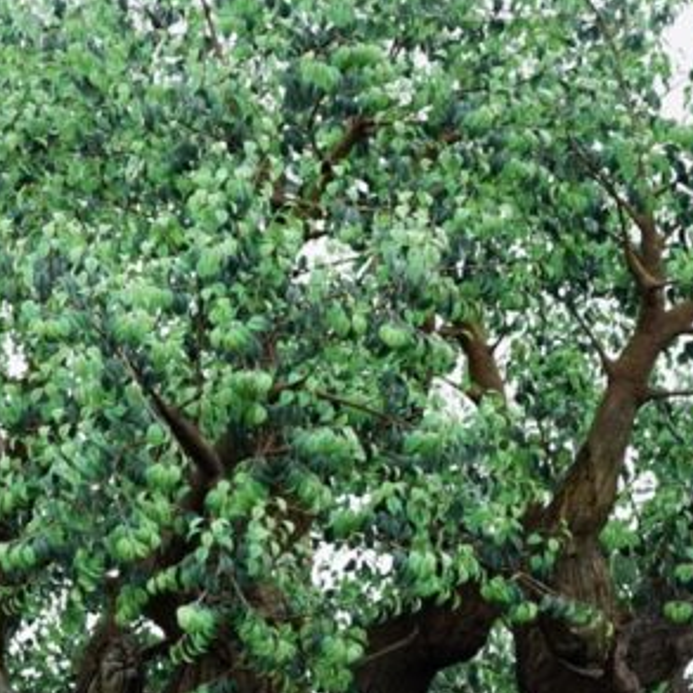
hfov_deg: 10.0
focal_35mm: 174
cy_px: 674
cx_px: 218
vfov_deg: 10.0
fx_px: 3941
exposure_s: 1/125
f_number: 8
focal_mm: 50
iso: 100
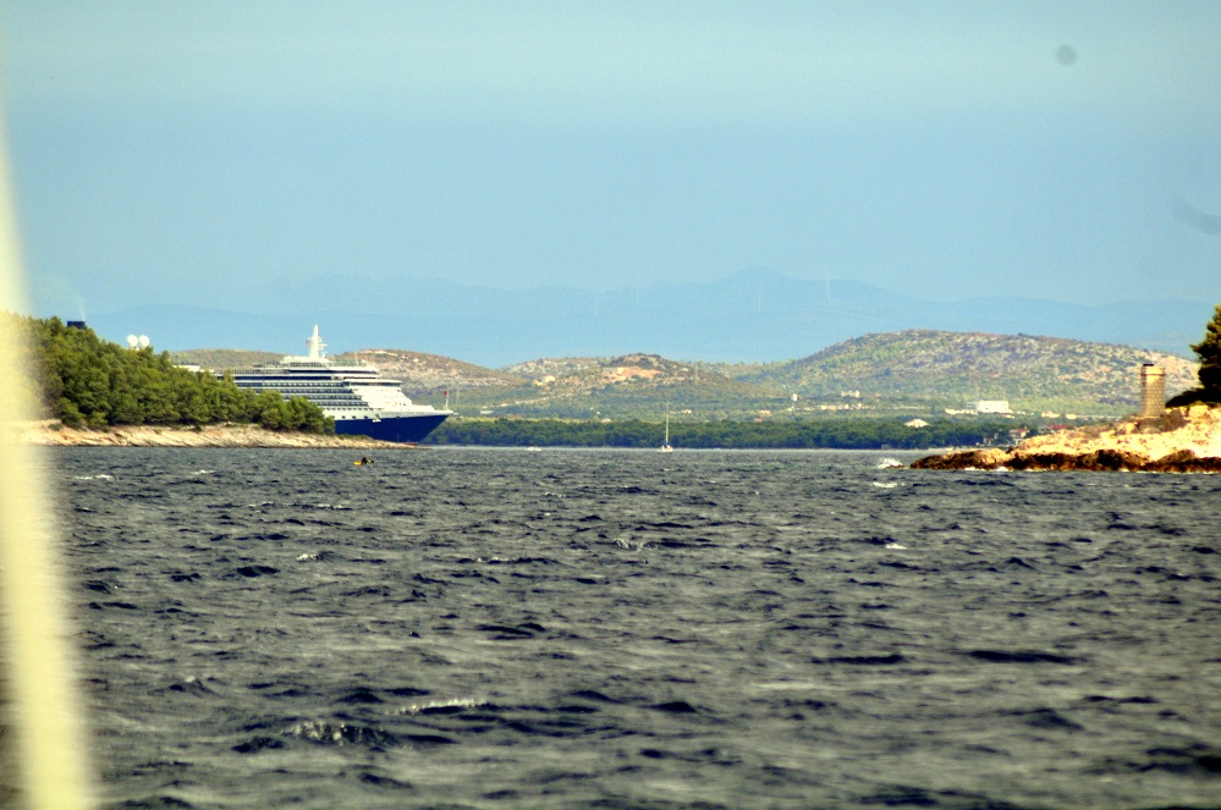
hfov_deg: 4.6
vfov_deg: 3.0
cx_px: 610
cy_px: 405
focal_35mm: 450
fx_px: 15240
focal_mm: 300
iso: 320
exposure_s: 1/800
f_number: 6.3
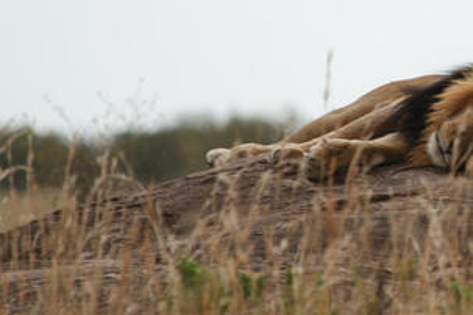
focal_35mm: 1388
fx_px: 18235
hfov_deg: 1.5
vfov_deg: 1.0
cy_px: 78
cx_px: 496
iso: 100
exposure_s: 1/200
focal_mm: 400
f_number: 5.6
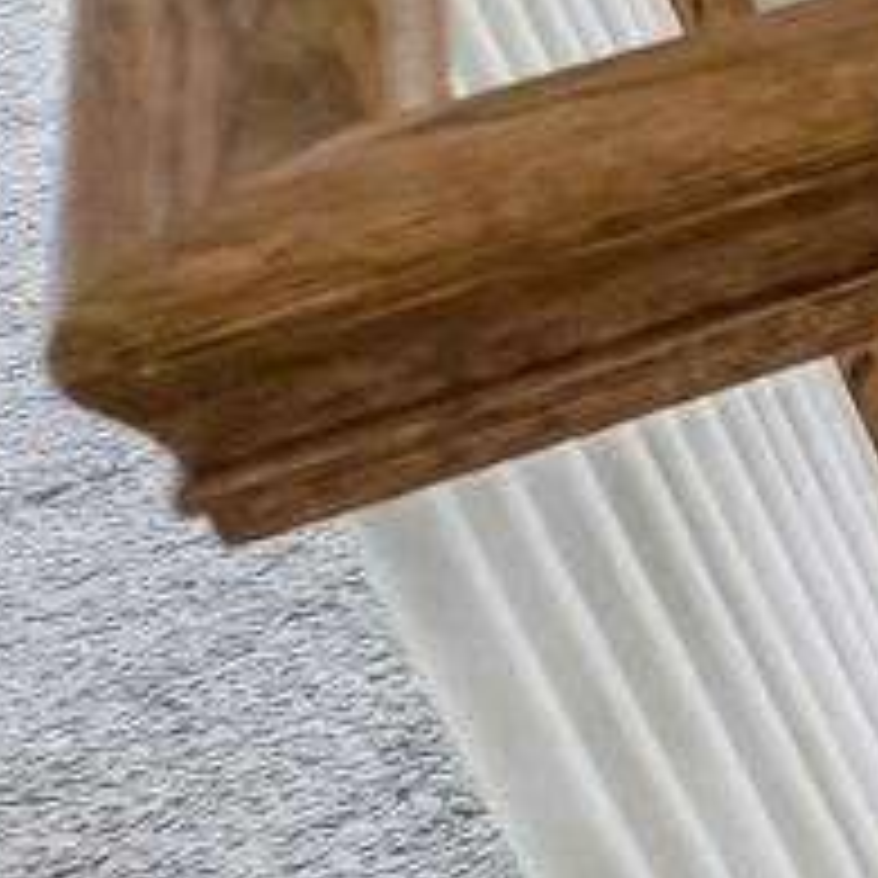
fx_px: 4232
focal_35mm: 147
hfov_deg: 6.1
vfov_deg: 11.4
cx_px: 4543
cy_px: -430
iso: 640
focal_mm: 16.5
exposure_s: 1/100
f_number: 5.6
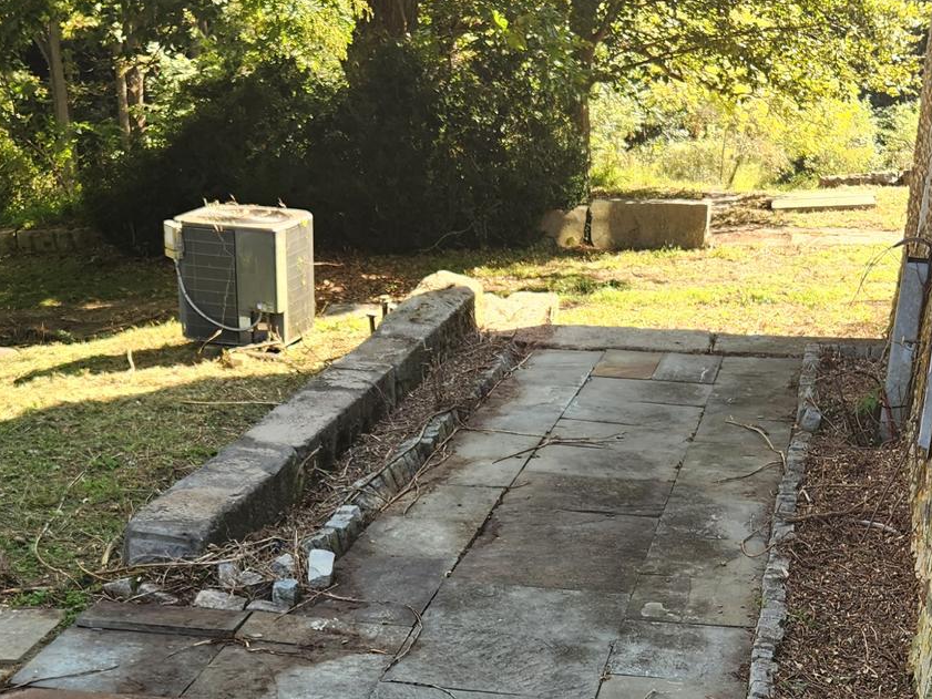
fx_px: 1508
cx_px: 439
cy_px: 681
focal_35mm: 56
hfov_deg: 34.3
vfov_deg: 25.0
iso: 25
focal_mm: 5.4
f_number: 1.8
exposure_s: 1/180
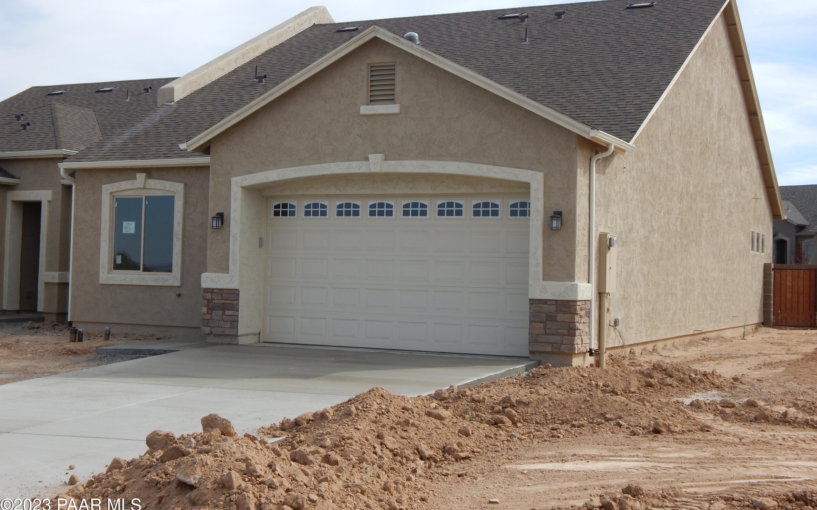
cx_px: 408
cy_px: 227
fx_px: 1136
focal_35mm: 51
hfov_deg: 39.6
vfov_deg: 25.3
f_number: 3.7
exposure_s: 1/1250
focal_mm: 8.6
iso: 125
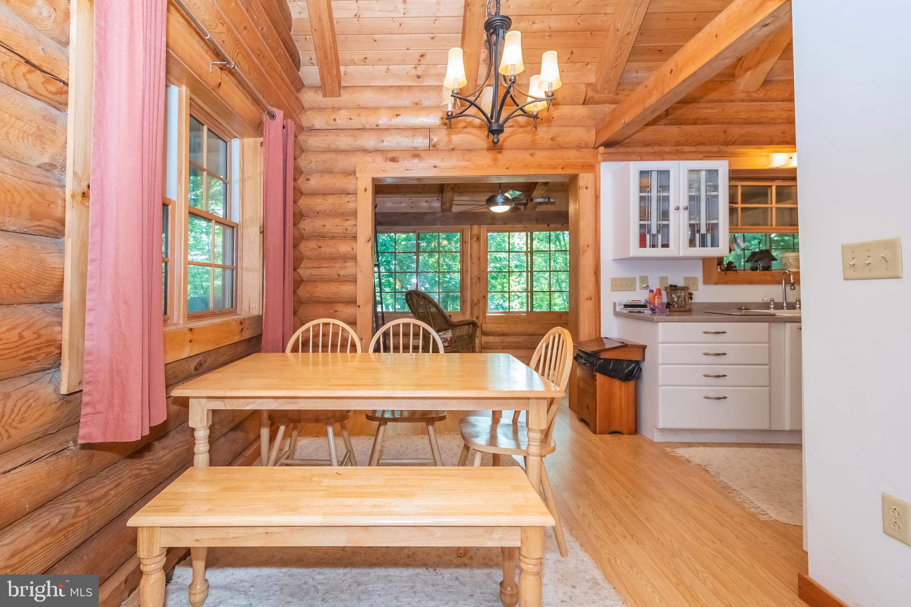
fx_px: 380
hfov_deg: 100.4
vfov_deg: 77.3
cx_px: 456
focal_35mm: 15
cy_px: 304
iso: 800
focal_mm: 10
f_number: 4
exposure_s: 1/60
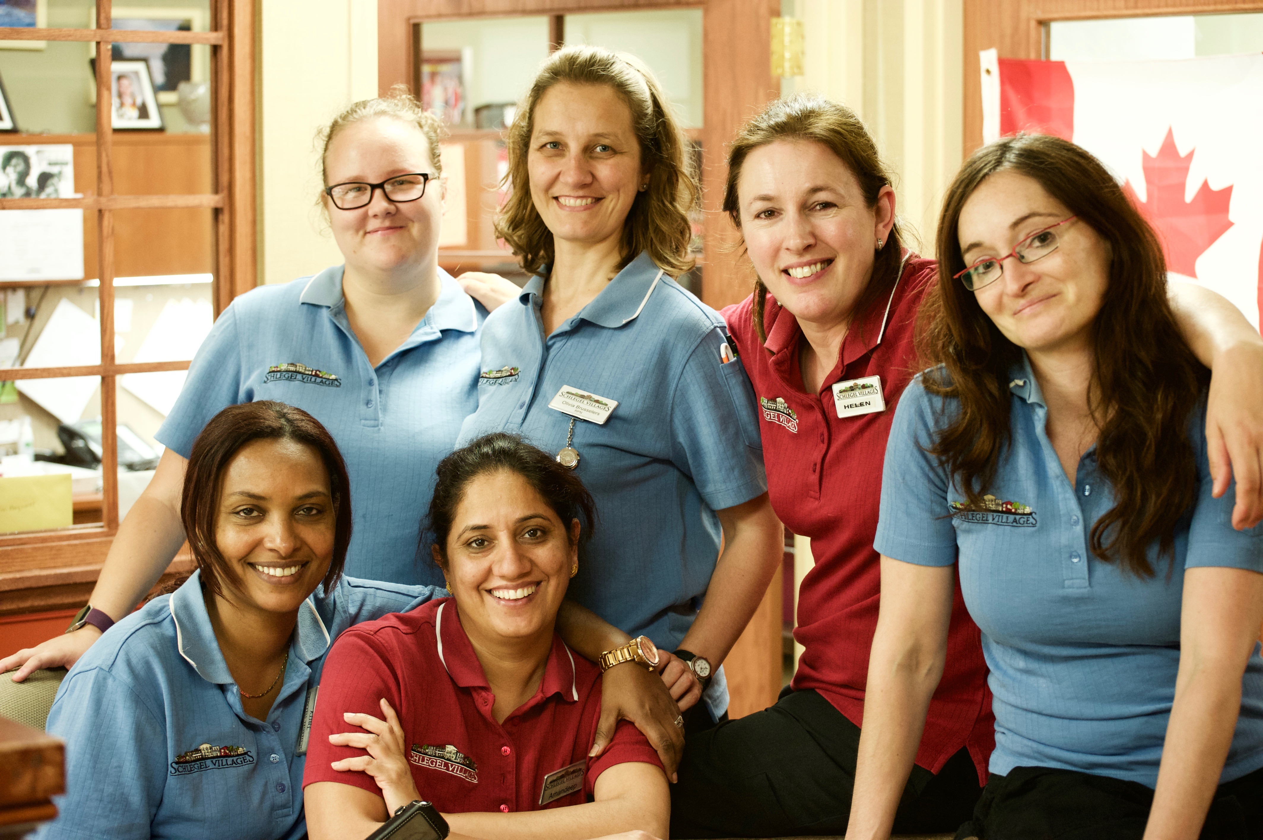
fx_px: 2454
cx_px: 632
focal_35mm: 70
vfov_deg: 19.4
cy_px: 420
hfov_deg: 28.9
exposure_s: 1/60
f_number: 5
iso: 3200
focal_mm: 70
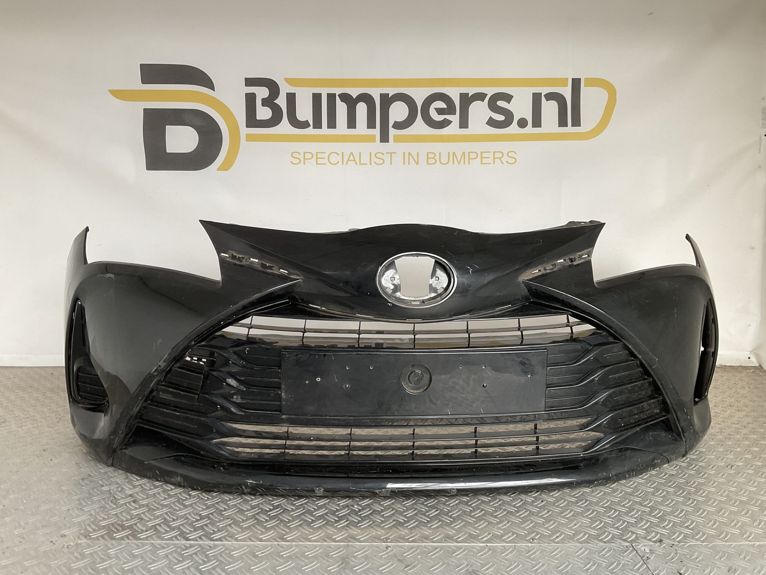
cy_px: 288
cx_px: 383
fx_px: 642
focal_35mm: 29
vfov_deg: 48.2
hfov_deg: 61.7
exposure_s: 1/60
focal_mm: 3
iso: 40
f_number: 1.8
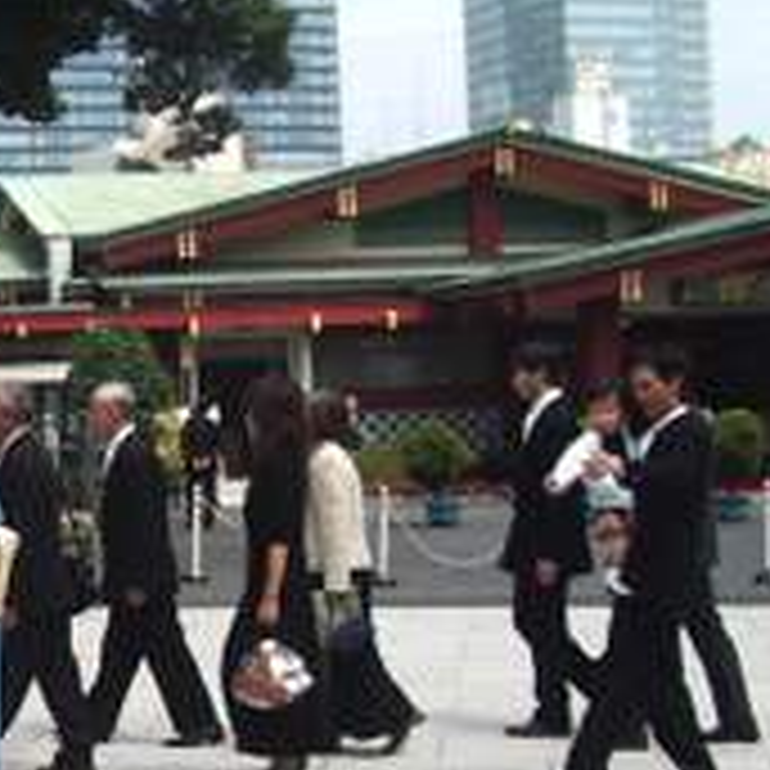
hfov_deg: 18.9
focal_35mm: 87
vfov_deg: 19.9
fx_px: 2189
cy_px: 468
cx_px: -144
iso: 50
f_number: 4.3
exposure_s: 1/320
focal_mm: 5.8
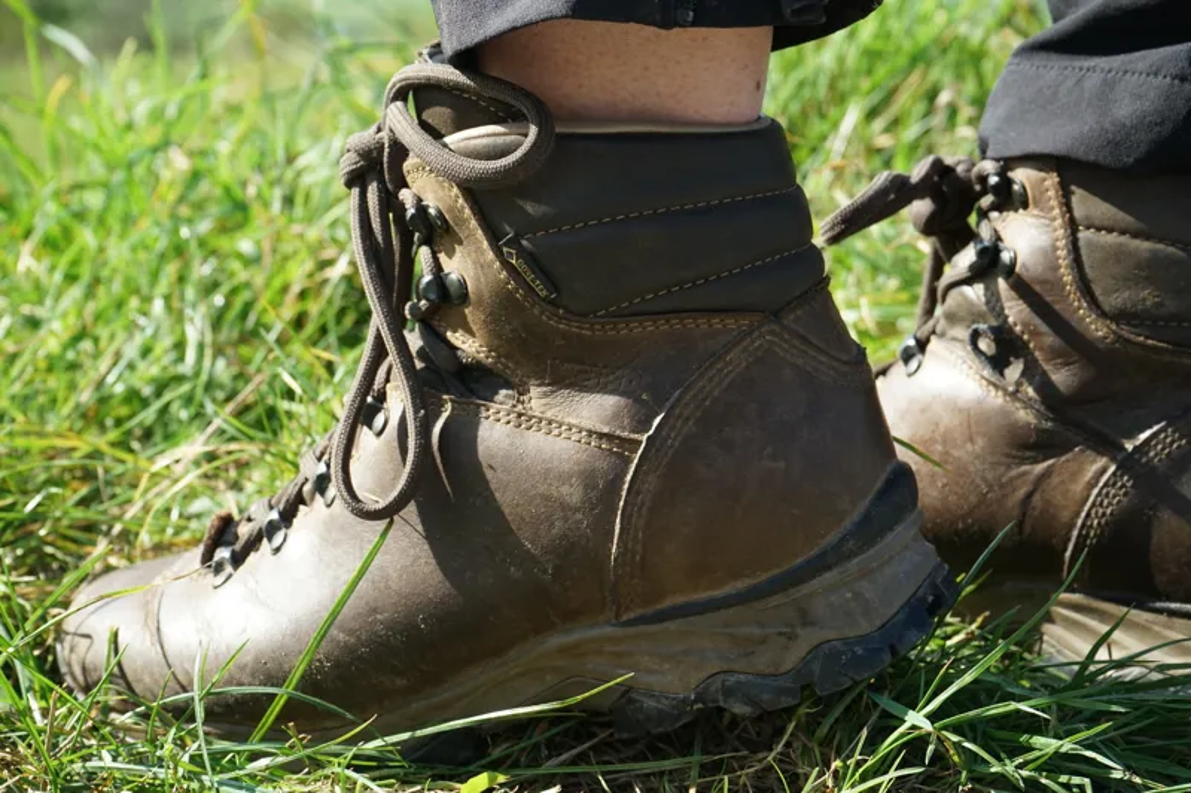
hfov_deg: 30.5
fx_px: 2183
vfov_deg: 20.6
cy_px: 396
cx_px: 596
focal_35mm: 66
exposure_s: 1/320
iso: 800
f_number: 11
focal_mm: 66
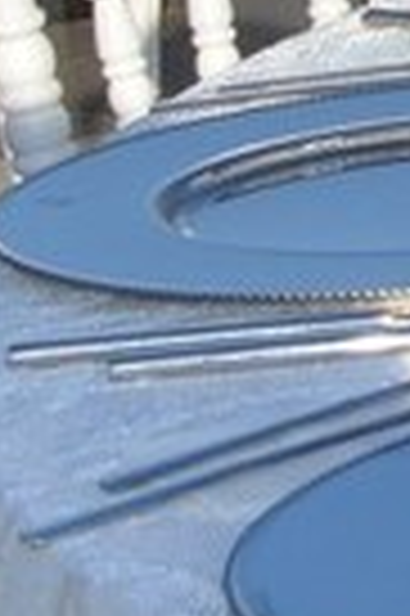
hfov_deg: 3.9
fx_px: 5206
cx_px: 2309
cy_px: -625
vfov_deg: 6.6
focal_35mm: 304
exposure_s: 1/320
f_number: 10
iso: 200
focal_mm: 24
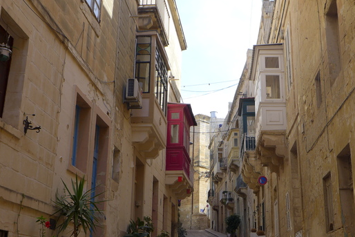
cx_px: 210
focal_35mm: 49
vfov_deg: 27.5
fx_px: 483
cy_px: 140
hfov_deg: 40.2
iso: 80
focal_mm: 6.9
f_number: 2.8
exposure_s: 1/800
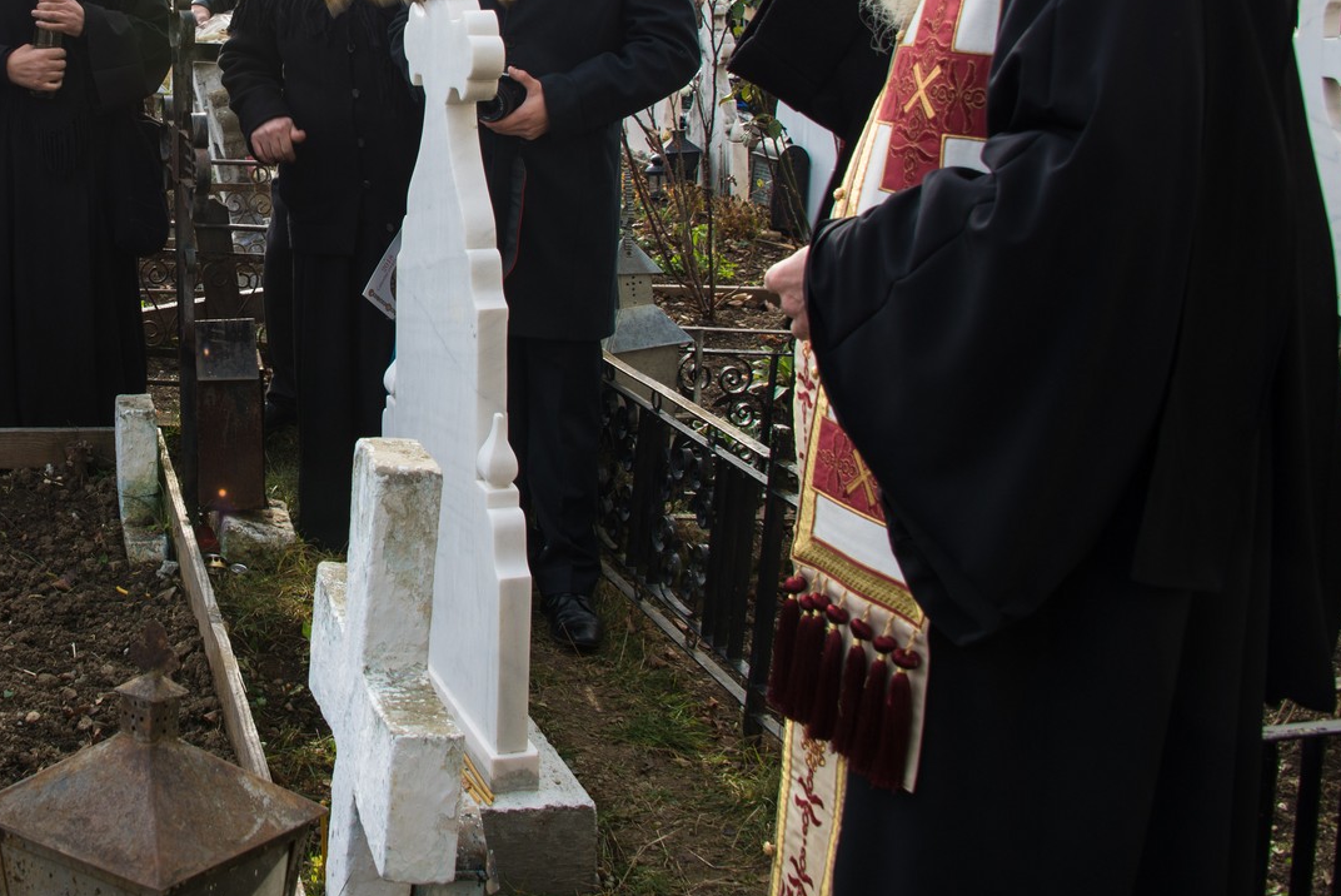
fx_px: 1863
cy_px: 168
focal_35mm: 50
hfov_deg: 37.5
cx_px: 193
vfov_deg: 26.5
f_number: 8
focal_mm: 28
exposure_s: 1/100
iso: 100
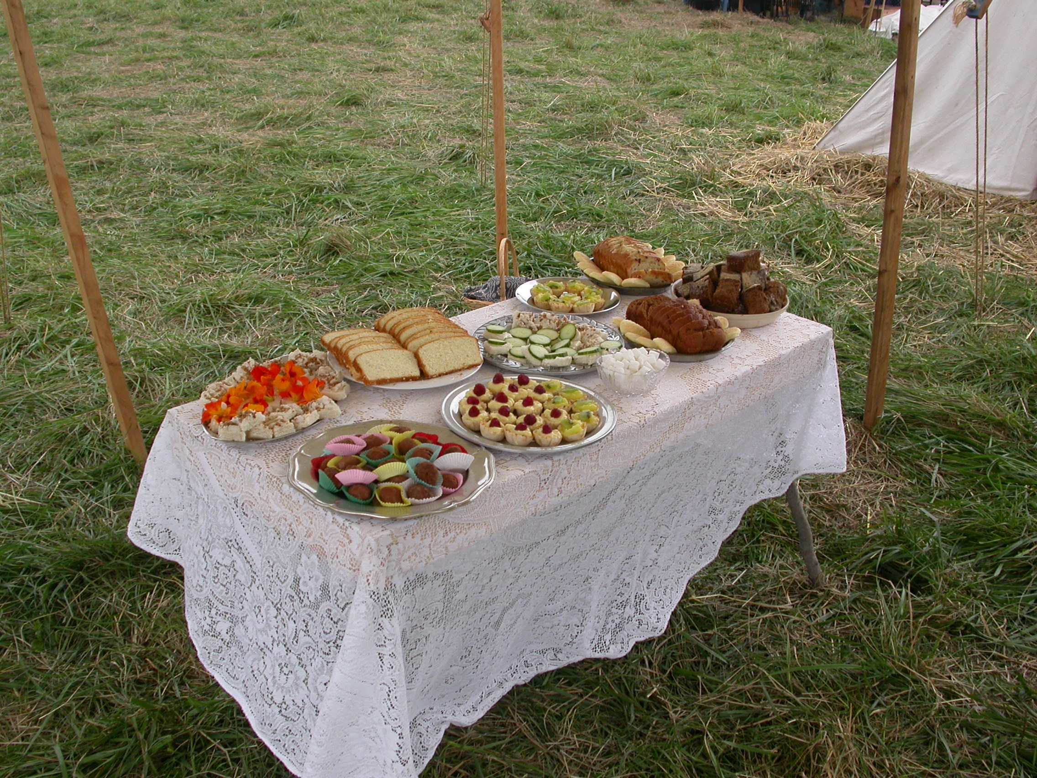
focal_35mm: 38
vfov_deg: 37.7
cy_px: 389
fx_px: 1138
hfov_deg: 49.0
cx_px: 518
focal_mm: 7.85
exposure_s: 1/126
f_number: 4.2
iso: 100
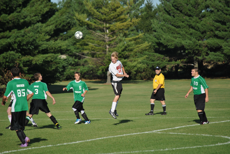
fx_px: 1919
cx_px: 115
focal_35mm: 300
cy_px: 77
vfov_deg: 4.6
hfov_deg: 6.9
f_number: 5.6
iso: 180
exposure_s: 1/1000
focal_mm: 200
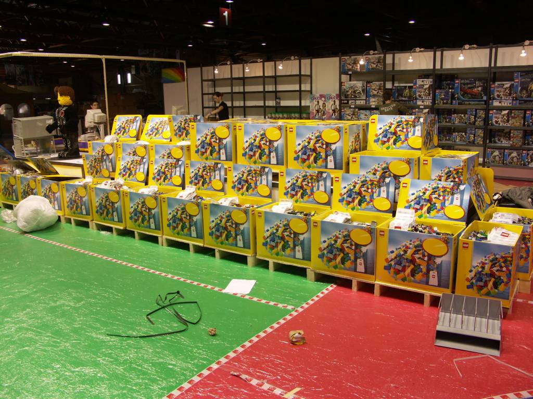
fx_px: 462
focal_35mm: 30
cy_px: 200
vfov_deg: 46.8
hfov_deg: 60.0
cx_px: 266
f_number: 2.8
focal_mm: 7.83
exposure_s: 1/50
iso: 80
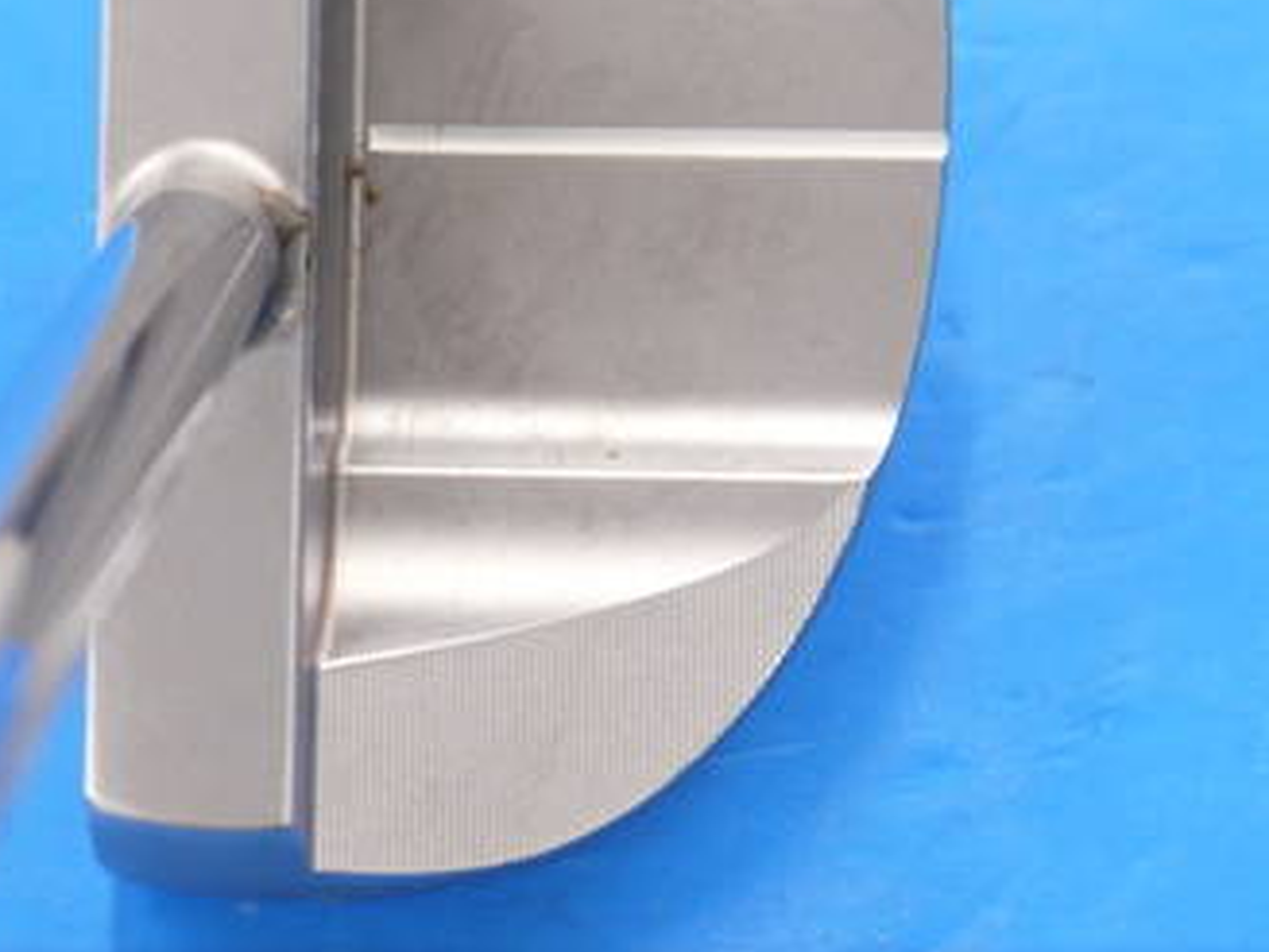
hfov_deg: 12.0
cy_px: 31
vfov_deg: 9.0
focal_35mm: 164
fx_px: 6012
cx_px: 569
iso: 800
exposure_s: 1/80
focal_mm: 42
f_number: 5.6
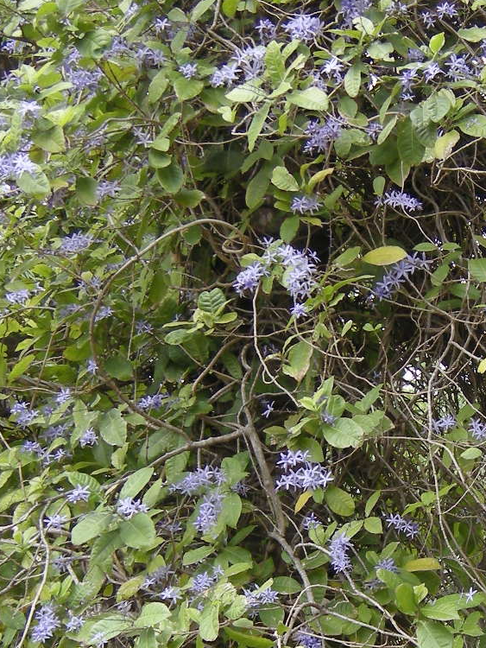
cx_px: 428
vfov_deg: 17.4
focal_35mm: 112
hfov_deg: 13.1
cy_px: 524
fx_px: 2095
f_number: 3
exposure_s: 1/77
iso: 64
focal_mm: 7.5
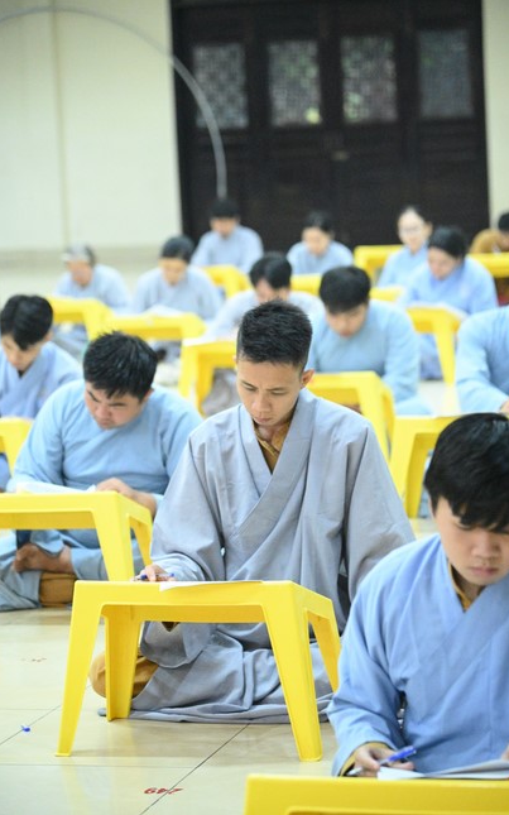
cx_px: 269
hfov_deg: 11.4
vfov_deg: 18.1
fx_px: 2553
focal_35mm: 115
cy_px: 408
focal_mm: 112
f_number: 4
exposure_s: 1/200
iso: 20000
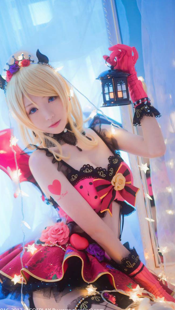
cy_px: 158
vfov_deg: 23.2
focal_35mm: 92
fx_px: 759
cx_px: 82
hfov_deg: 13.2
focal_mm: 85
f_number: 2
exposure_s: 1/125
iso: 800
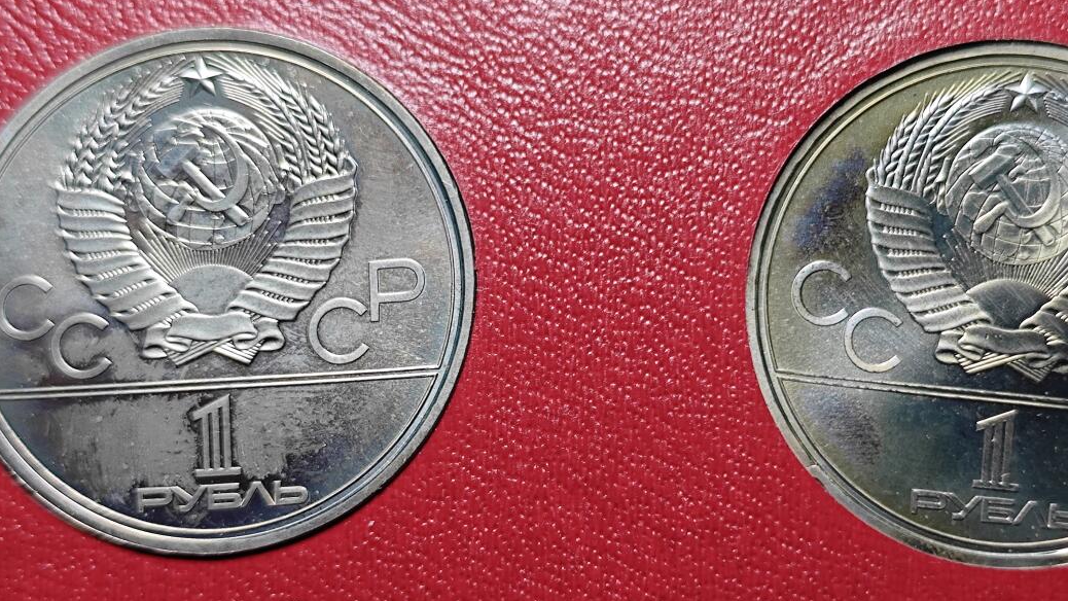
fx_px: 2039
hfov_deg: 29.3
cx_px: 603
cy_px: 369
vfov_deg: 16.7
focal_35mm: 72
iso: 160
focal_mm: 5.84
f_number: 1.6
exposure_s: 1/100
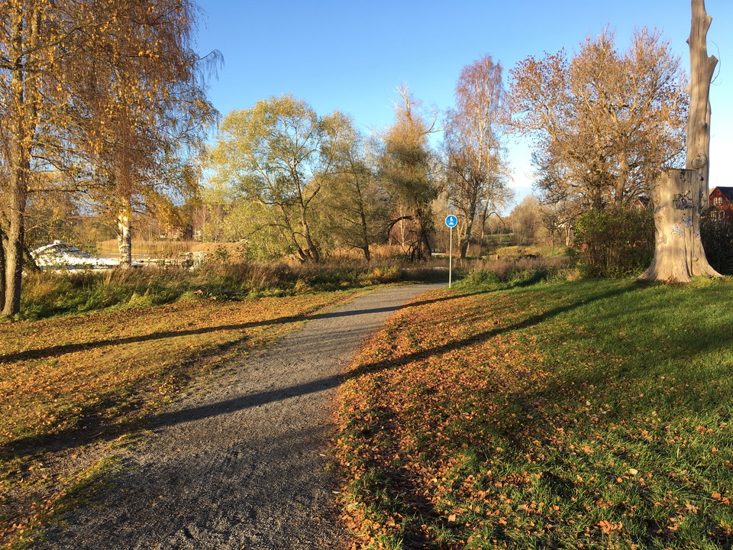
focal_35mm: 29
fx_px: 614
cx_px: 366
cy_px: 275
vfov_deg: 48.2
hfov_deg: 61.7
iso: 25
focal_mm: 4.15
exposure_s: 1/316
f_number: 2.2
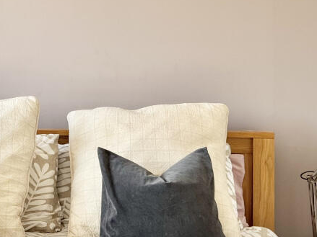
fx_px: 1025
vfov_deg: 13.1
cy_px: 24
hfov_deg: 17.5
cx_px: 99
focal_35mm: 112
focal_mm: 6.76
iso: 64
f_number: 1.78
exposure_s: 1/338
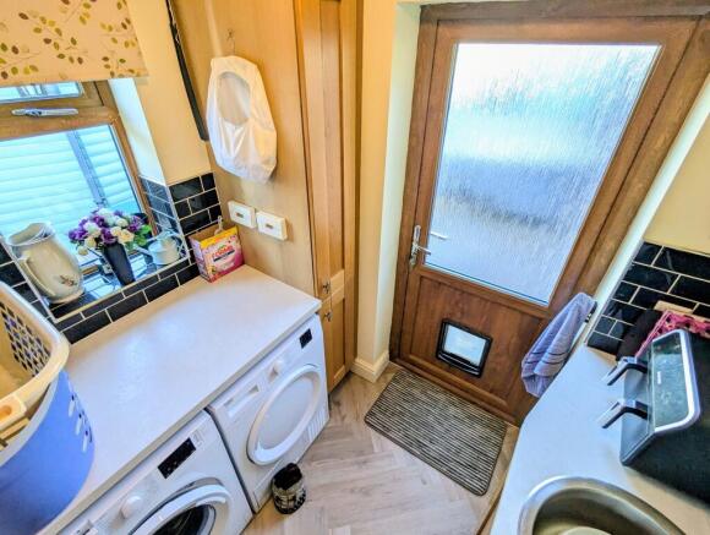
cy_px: 268
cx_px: 355
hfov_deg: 94.4
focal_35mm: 16
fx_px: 329
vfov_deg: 78.3
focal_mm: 2.35
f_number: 2.2
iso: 147
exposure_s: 1/50
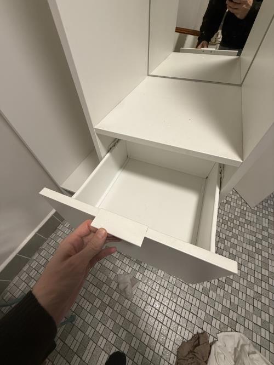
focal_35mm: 14
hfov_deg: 85.7
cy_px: 182
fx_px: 148
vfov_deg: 102.0
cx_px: 137
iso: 200
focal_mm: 2.22
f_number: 2.2
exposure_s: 1/50
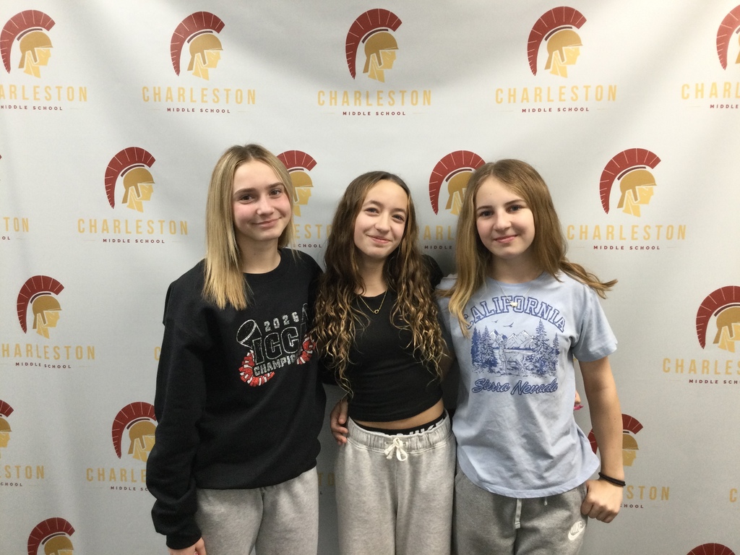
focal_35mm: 31
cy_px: 278
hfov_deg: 58.4
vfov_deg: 45.4
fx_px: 663
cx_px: 370
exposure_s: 1/30
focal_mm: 3.3
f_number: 2.4
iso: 80
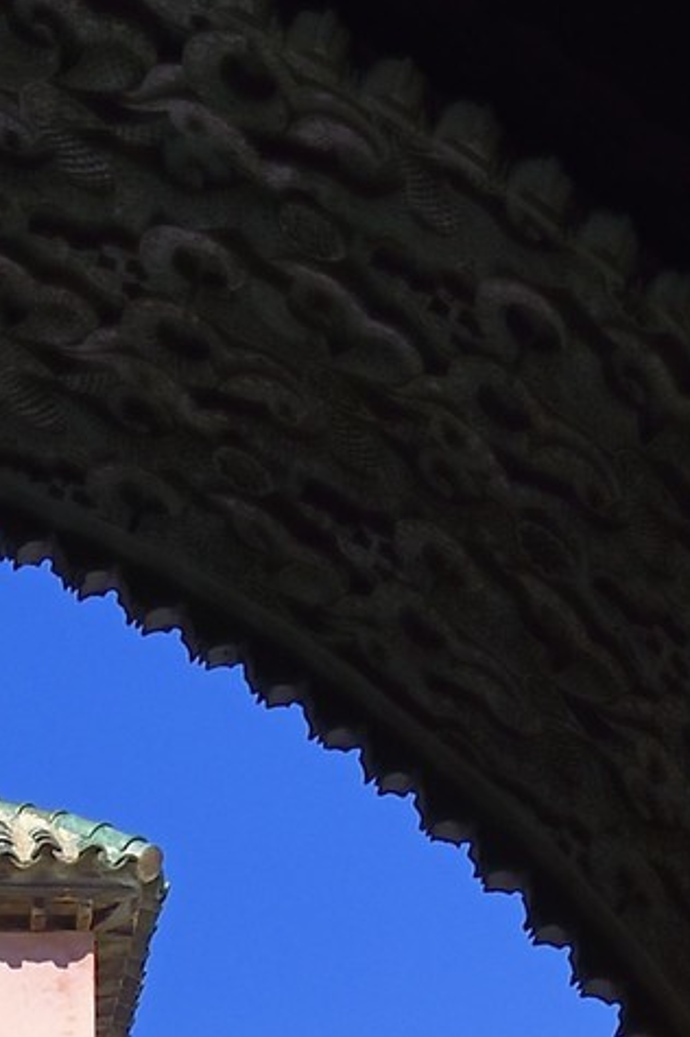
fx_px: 5240
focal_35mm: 182
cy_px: 2266
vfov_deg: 10.2
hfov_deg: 7.3
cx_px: -507
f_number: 14
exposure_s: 1/250
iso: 200
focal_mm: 36
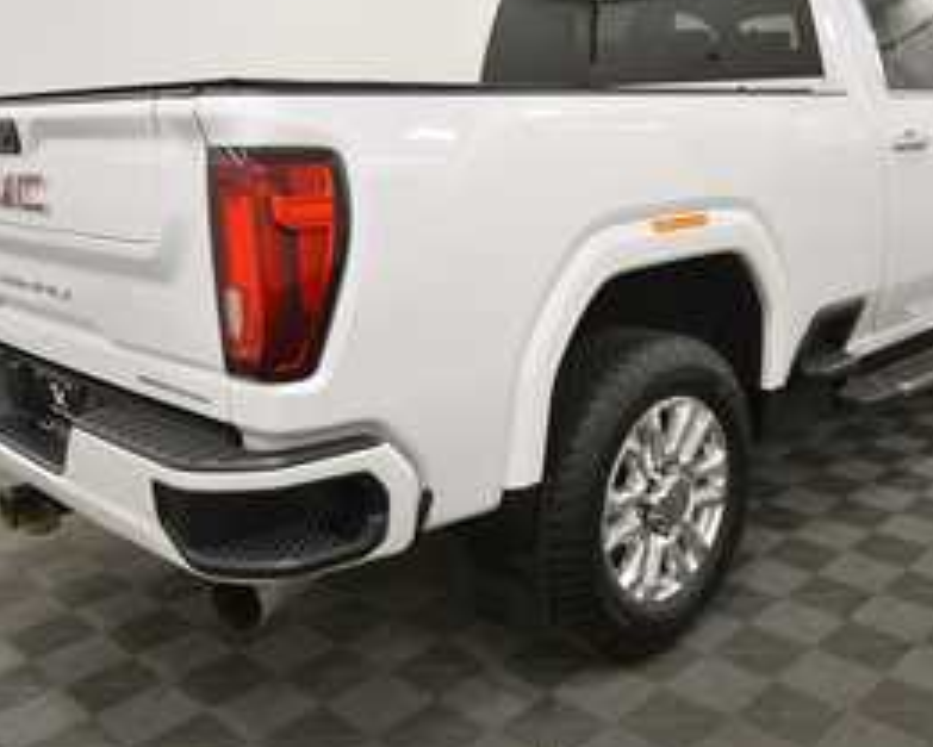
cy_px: 302
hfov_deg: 50.1
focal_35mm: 36
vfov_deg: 41.0
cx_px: 533
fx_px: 994
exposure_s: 1/200
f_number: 5.3
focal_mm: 17
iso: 800
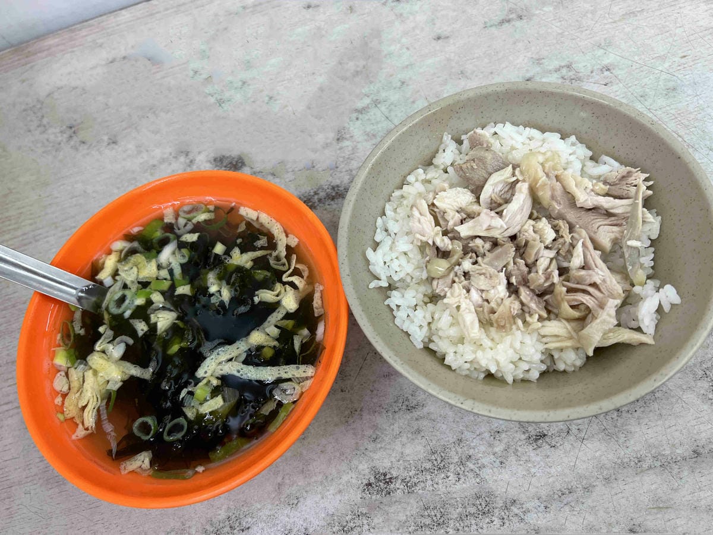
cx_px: 356
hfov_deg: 67.3
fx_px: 536
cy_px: 268
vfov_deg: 53.1
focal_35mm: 26
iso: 125
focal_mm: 5.7
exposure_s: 1/120
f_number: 1.5
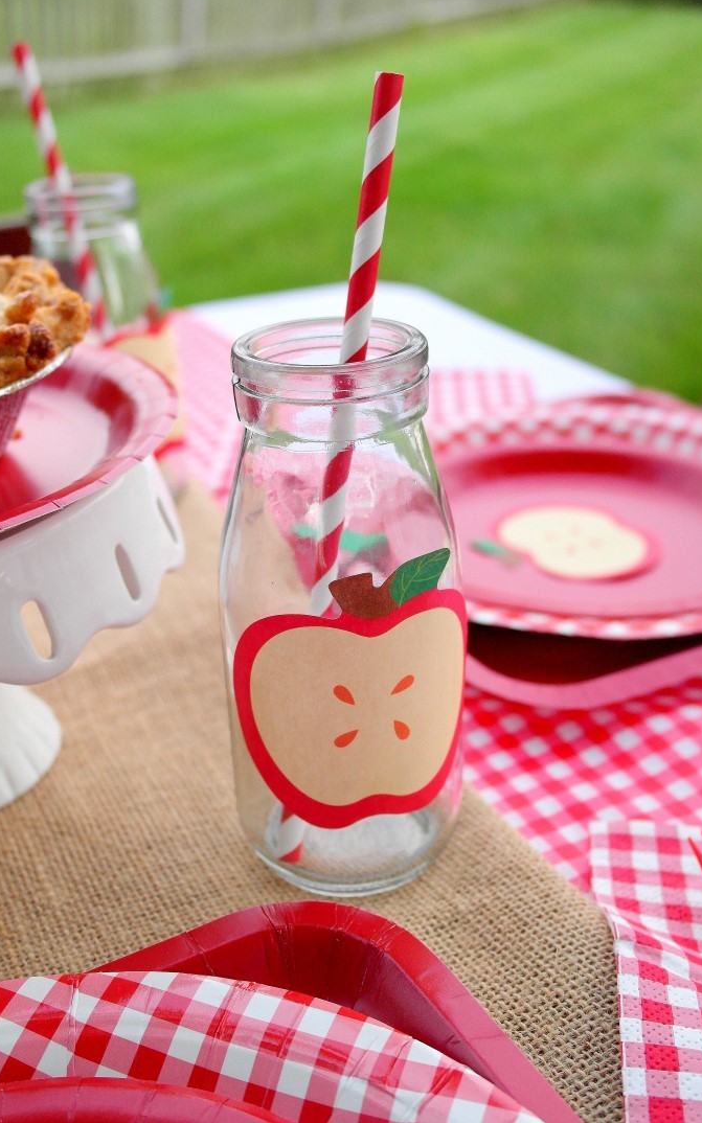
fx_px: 1255
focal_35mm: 41
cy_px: 559
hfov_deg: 31.2
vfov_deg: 48.2
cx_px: 337
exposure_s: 1/1600
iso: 800
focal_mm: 26
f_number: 4
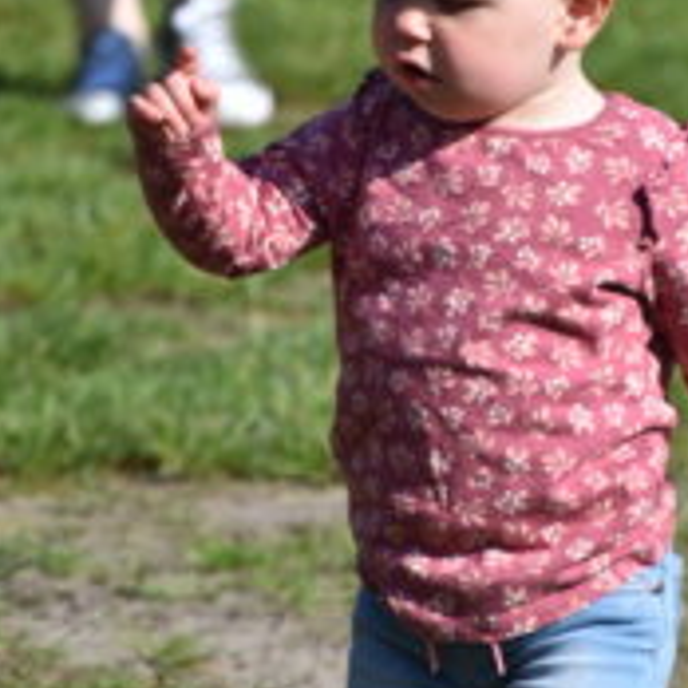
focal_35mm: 645
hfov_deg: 2.7
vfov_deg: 2.7
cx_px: 370
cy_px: 427
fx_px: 14504
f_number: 6.3
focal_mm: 220
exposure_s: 1/1600
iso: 400
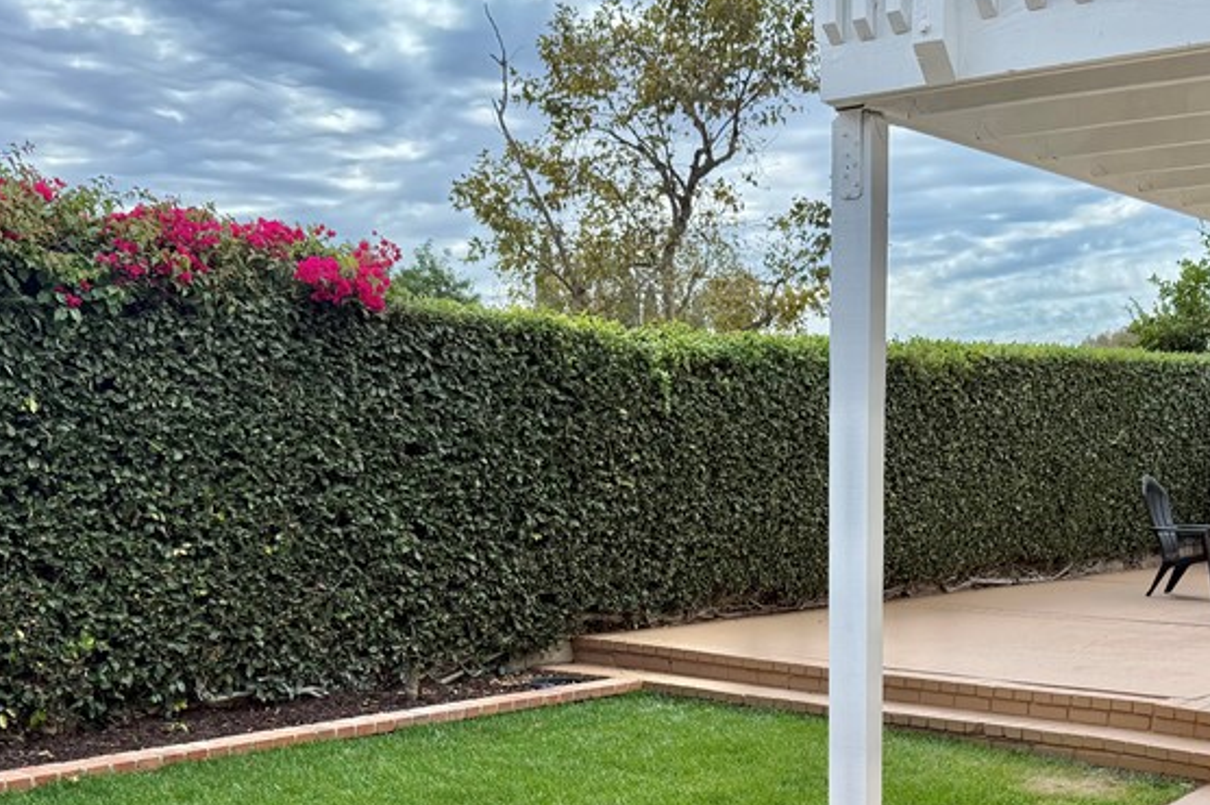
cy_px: 731
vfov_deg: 28.1
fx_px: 1545
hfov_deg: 42.4
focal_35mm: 46
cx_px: 777
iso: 100
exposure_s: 1/2703
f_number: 1.78
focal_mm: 6.76
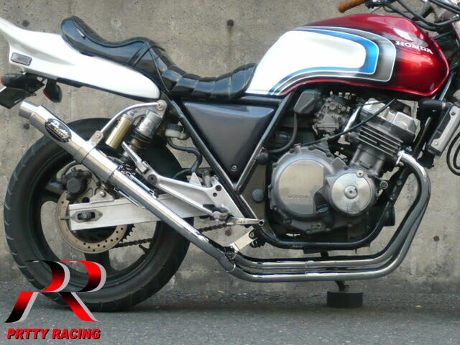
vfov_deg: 14.6
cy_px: 172
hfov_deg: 19.4
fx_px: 1342
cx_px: 230
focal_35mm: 101
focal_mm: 11.1
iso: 200
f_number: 4.5
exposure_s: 1/30
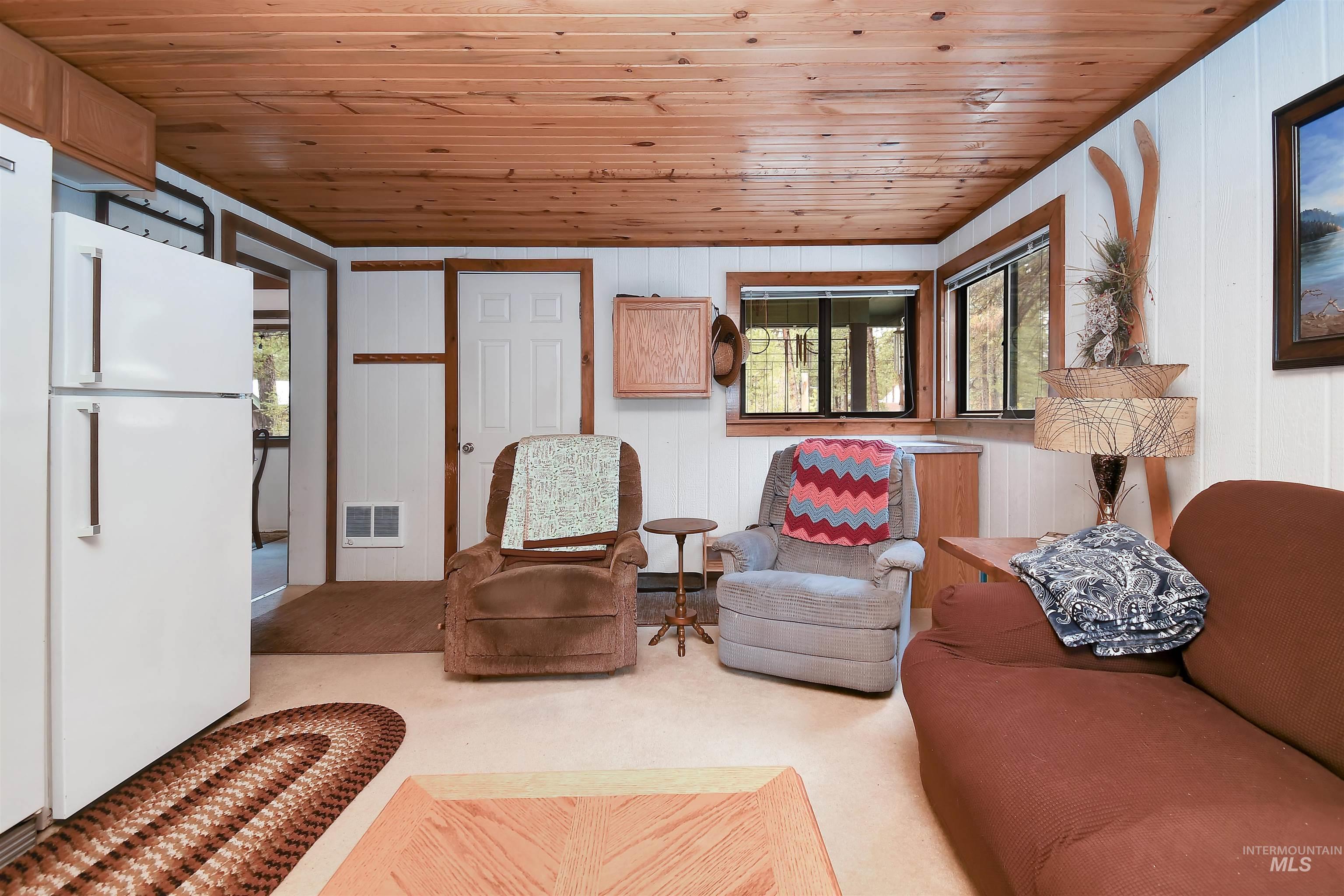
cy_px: 448
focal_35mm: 15
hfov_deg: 100.4
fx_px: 560
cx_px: 672
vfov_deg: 77.3
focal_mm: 10
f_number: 5.6
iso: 400
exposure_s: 1/60
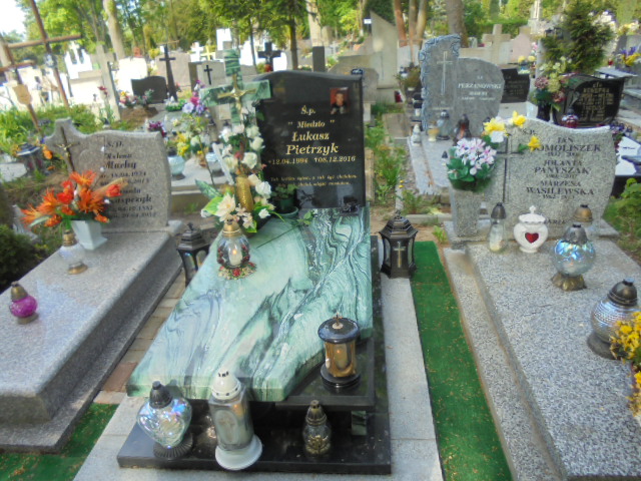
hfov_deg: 67.3
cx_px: 320
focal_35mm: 26
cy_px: 240
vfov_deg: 53.1
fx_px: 481
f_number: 3.5
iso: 100
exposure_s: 1/160
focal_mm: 4.6
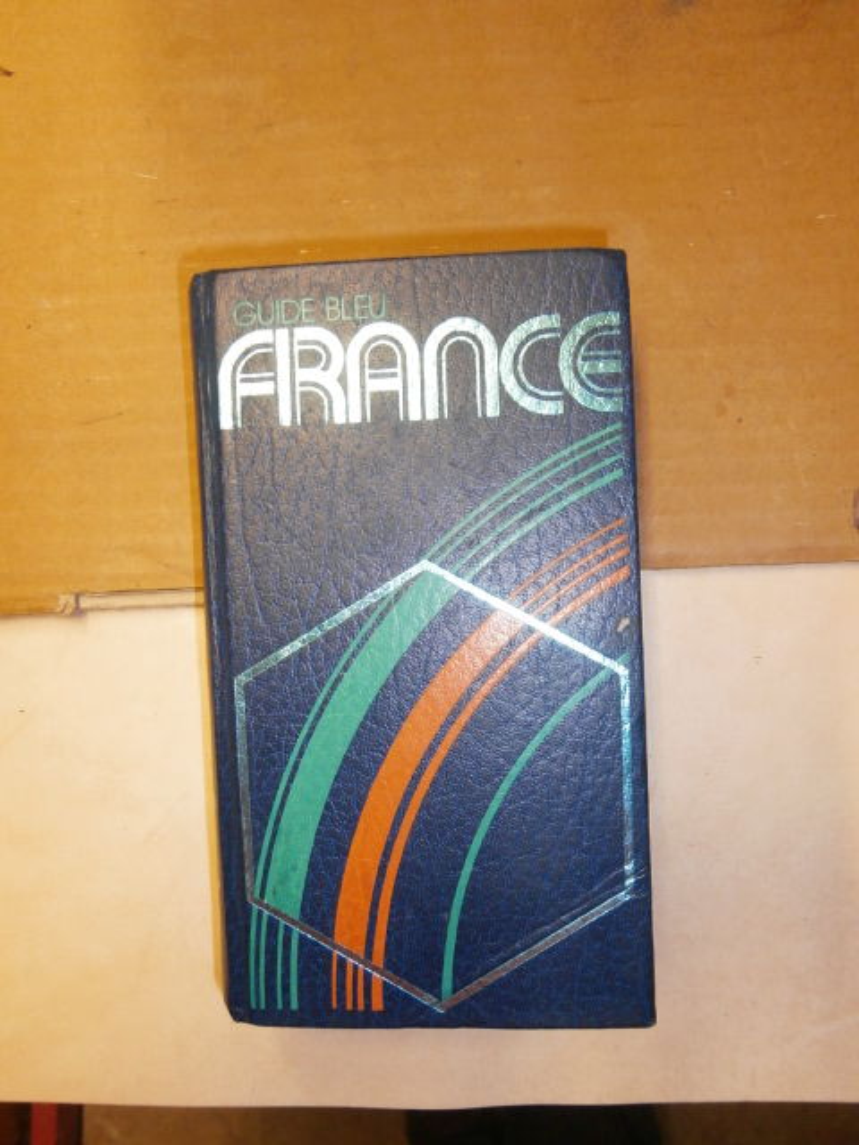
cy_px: 572
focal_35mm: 26
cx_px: 430
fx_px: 860
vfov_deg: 67.3
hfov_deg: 53.1
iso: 200
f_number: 2.8
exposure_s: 1/30
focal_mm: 4.7
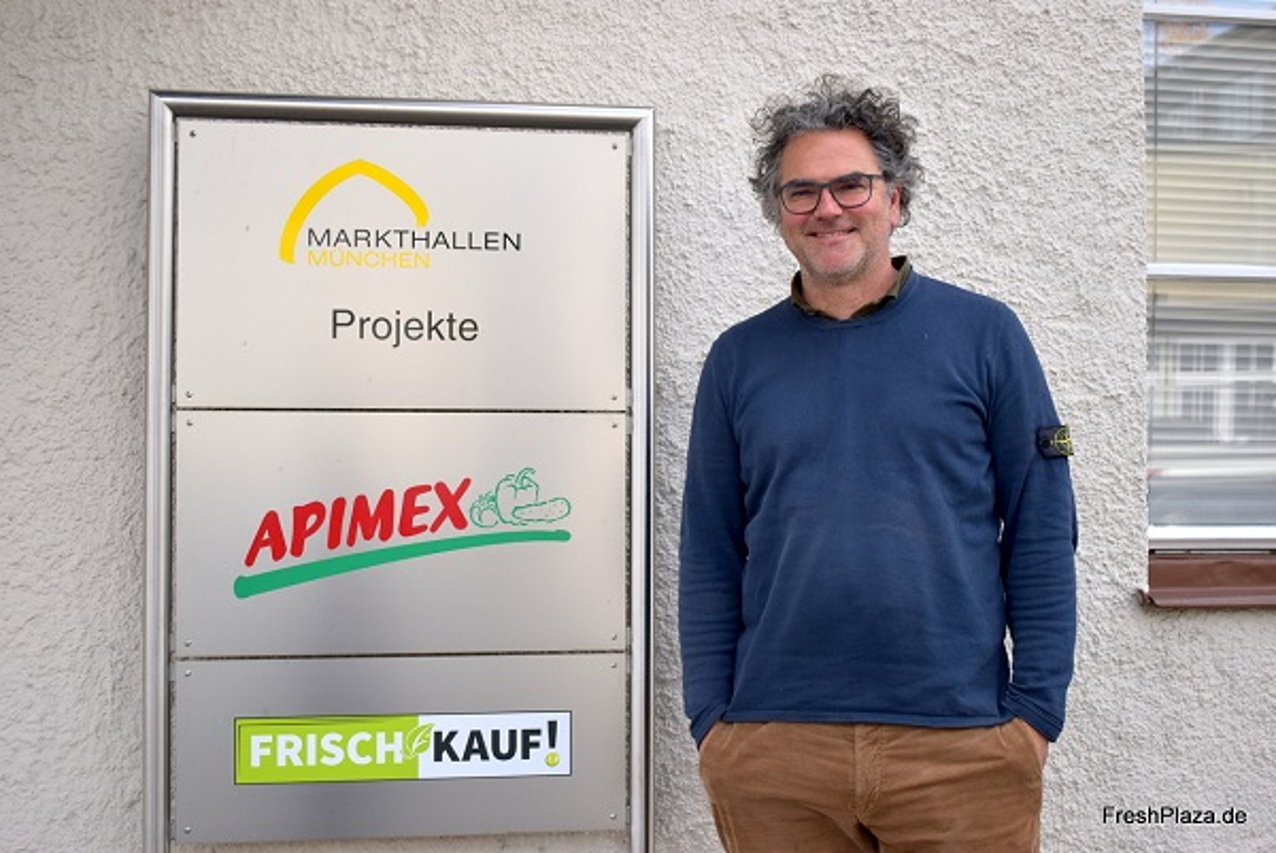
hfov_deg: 42.3
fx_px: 1649
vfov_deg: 29.0
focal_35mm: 46
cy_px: 426
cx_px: 638
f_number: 4.2
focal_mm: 31
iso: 200
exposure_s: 1/640
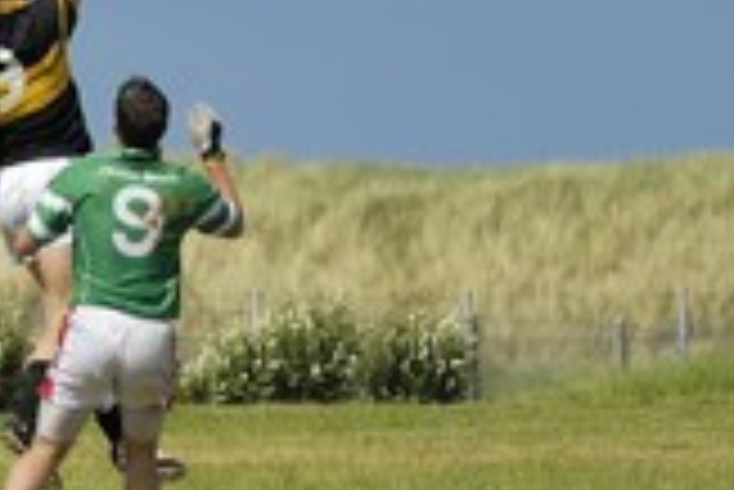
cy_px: 198
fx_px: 15774
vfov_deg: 1.8
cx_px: 135
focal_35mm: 773
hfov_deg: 2.7
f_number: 6.7
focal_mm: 200
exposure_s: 1/640
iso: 100
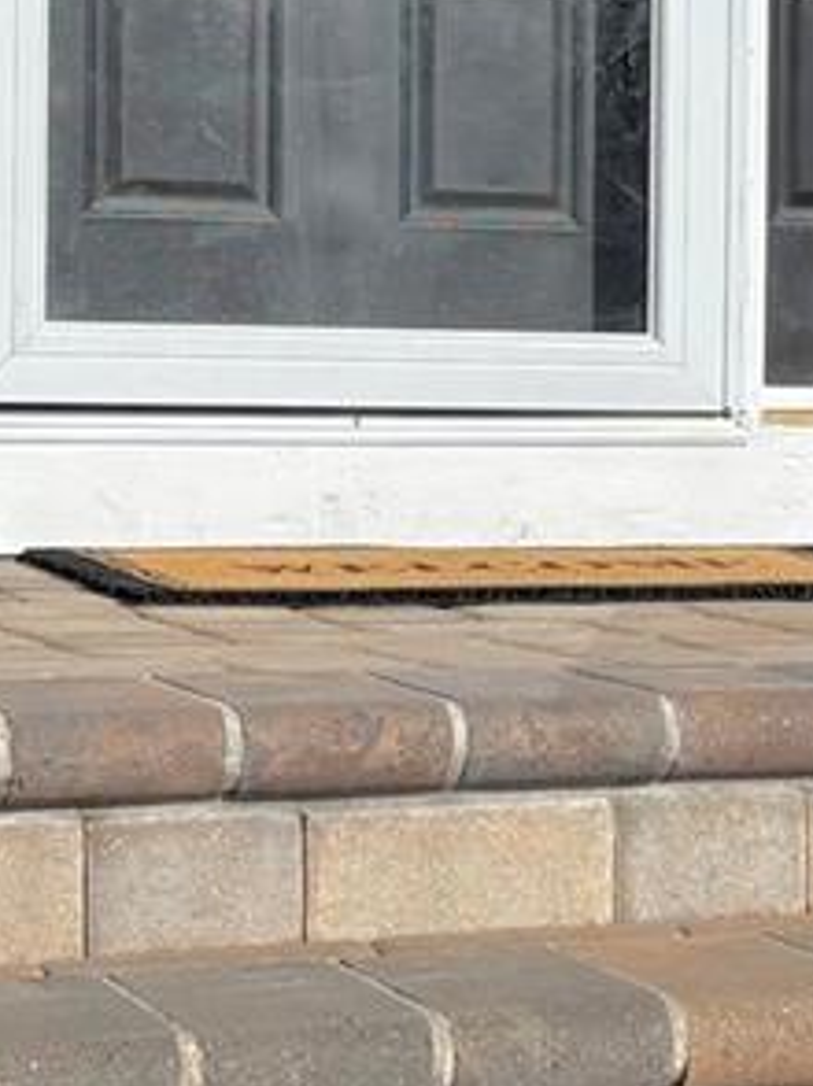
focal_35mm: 136
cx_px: 1227
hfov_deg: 10.5
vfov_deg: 14.5
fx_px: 4265
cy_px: 392
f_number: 1.6
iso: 50
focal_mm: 5.96
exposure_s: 1/6329
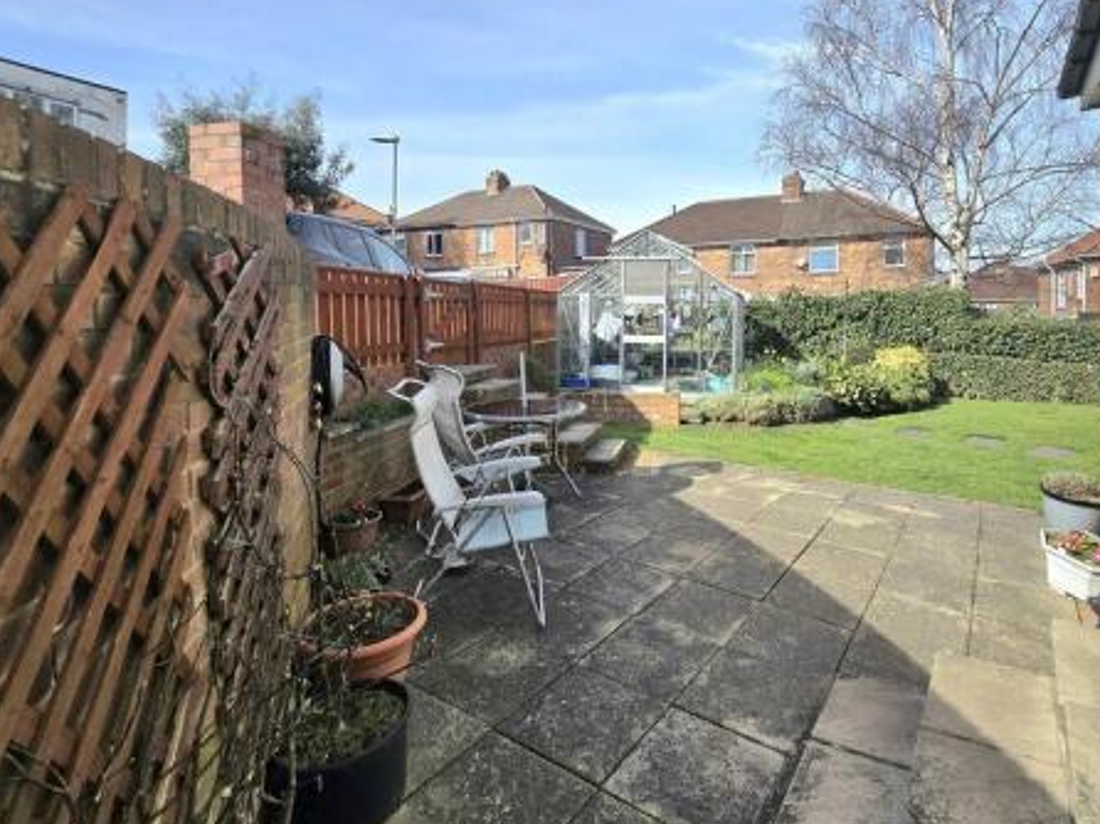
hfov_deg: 90.1
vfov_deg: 73.4
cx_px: 650
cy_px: 310
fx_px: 540
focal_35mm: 17
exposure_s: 1/2500
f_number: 2.2
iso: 50
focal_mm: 2.2
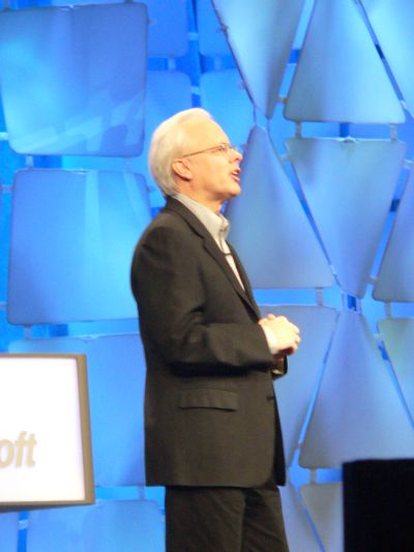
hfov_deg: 3.8
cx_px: 207
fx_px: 6312
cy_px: 276
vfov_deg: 5.0
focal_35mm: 396
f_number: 3.7
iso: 400
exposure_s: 1/15
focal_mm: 65.9
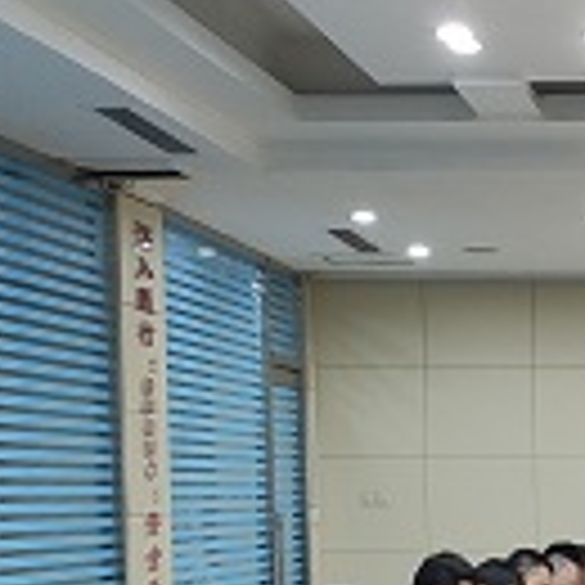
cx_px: 716
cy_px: 767
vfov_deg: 13.5
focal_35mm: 124
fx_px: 2371
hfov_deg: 13.6
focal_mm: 4.77
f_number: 1.75
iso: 347
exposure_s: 1/33
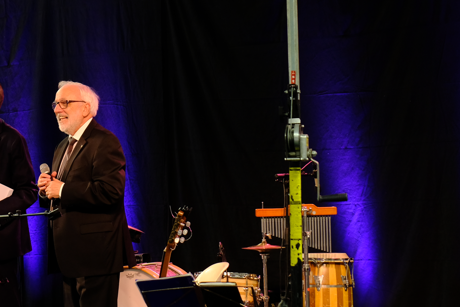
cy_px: 183
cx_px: 9
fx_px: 1674
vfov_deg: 10.5
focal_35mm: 131
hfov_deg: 15.4
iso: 800
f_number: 5
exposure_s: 1/56
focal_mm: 41.3
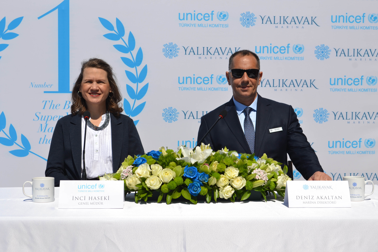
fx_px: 661
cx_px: 189
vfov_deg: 21.6
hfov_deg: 31.9
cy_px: 126
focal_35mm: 63
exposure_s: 1/400
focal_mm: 42
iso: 100
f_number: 10
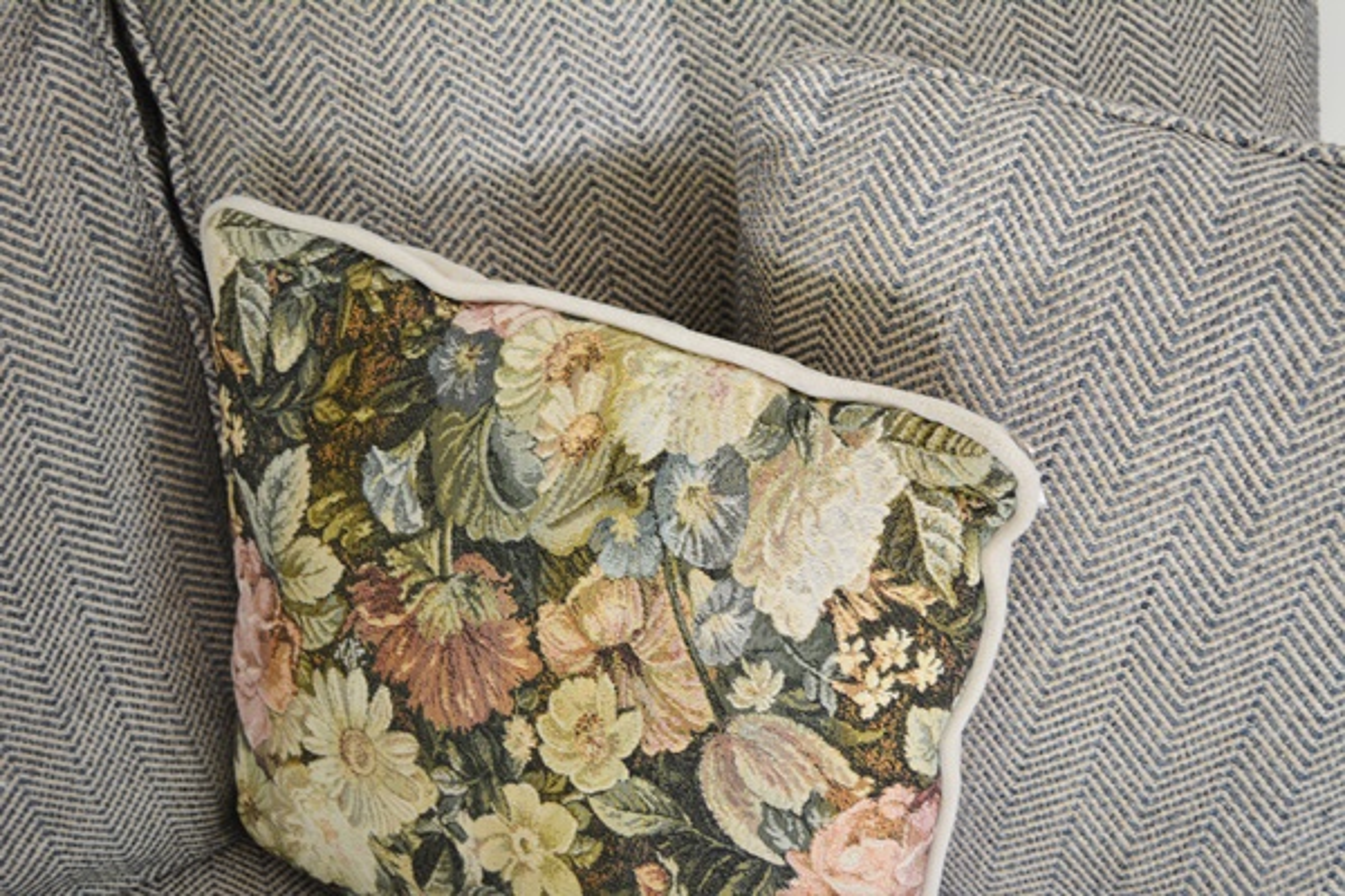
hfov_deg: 43.6
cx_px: 672
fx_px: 1681
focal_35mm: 45
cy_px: 448
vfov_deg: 29.9
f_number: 4.5
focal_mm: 30
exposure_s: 1/30
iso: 800
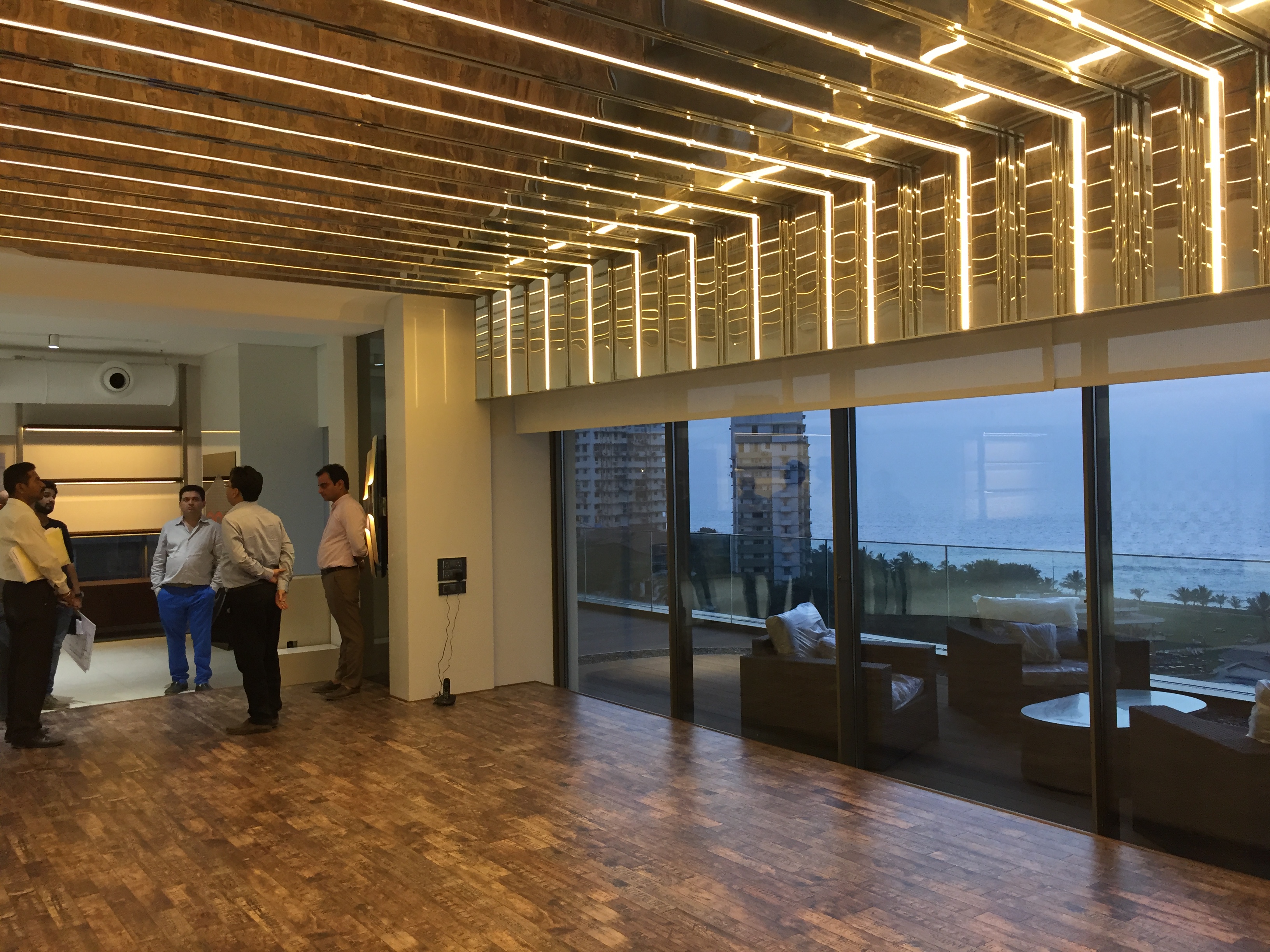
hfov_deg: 61.7
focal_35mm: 29
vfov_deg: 48.2
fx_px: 1064
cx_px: 635
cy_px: 476
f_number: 2.2
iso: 64
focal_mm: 4.15
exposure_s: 1/33
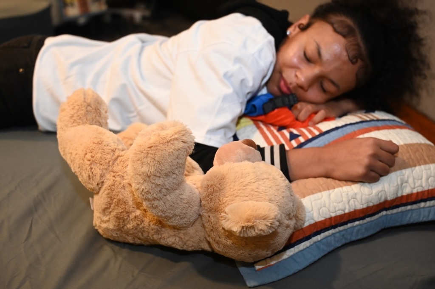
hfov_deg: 49.6
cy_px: 144
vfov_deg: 34.2
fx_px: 471
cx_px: 218
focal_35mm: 39
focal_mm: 39
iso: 3200
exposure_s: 1/100
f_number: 4
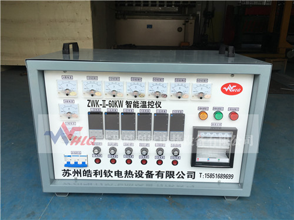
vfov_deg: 48.2
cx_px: 147
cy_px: 110
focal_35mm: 29
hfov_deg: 61.7
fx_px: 246
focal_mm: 4.15
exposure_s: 1/927
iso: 25
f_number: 2.2
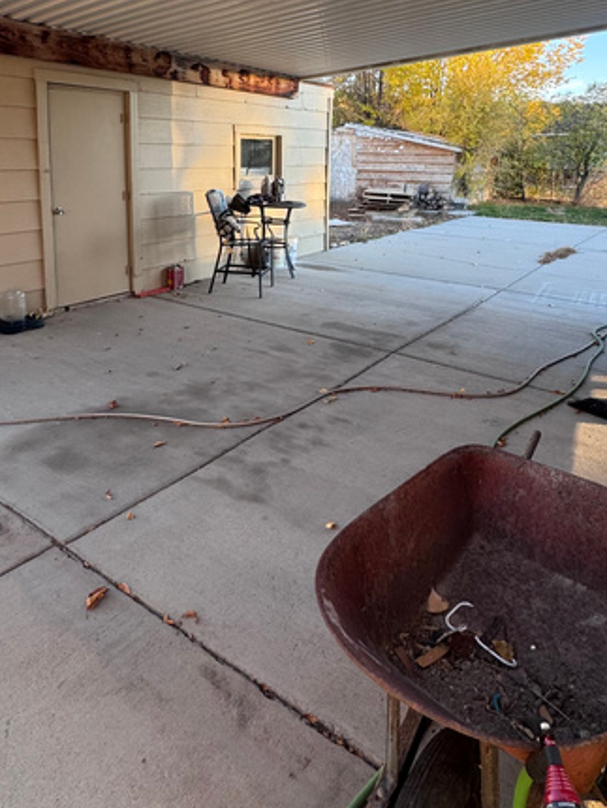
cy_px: 216
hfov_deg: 54.9
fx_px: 584
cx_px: 286
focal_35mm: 25
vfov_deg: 65.7
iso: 64
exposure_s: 1/99
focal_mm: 2.22
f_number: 2.2
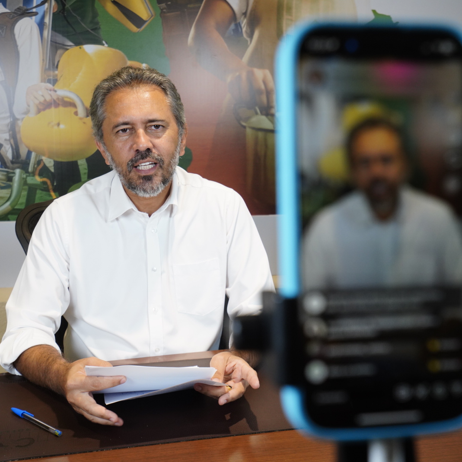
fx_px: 679
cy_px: 232
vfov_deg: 37.6
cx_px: 226
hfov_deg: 37.6
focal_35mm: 45
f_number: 5.6
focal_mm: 35
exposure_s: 1/160
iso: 2000
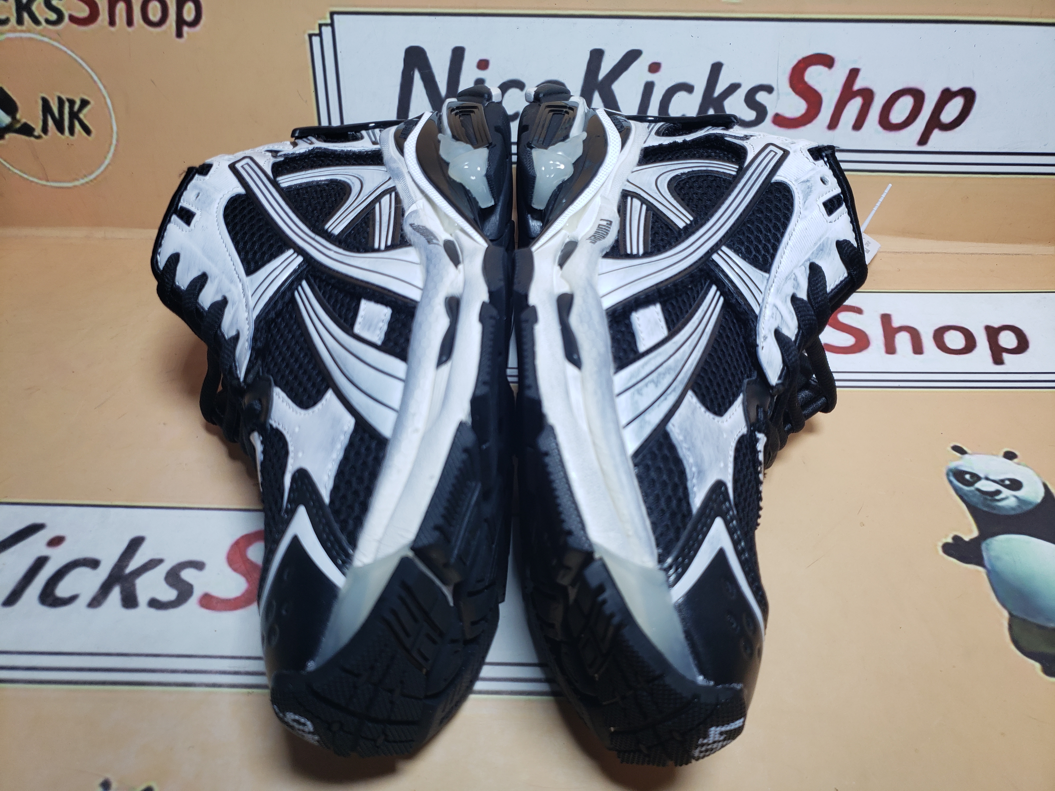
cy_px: 396
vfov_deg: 53.1
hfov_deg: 67.3
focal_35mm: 26
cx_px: 528
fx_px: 792
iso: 50
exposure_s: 1/523
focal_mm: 4.3
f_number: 2.4
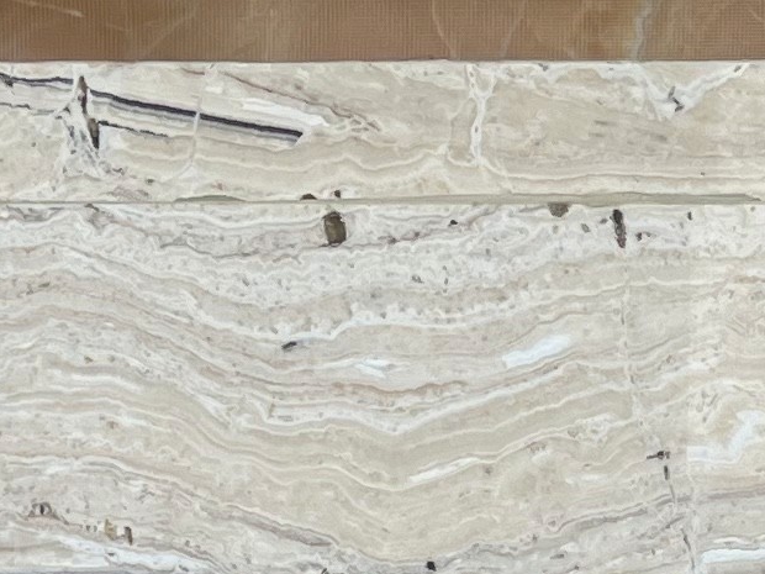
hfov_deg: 11.5
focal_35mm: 169
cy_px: 759
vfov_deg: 8.6
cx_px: 883
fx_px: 3735
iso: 40
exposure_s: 1/100
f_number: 1.5
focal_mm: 5.7
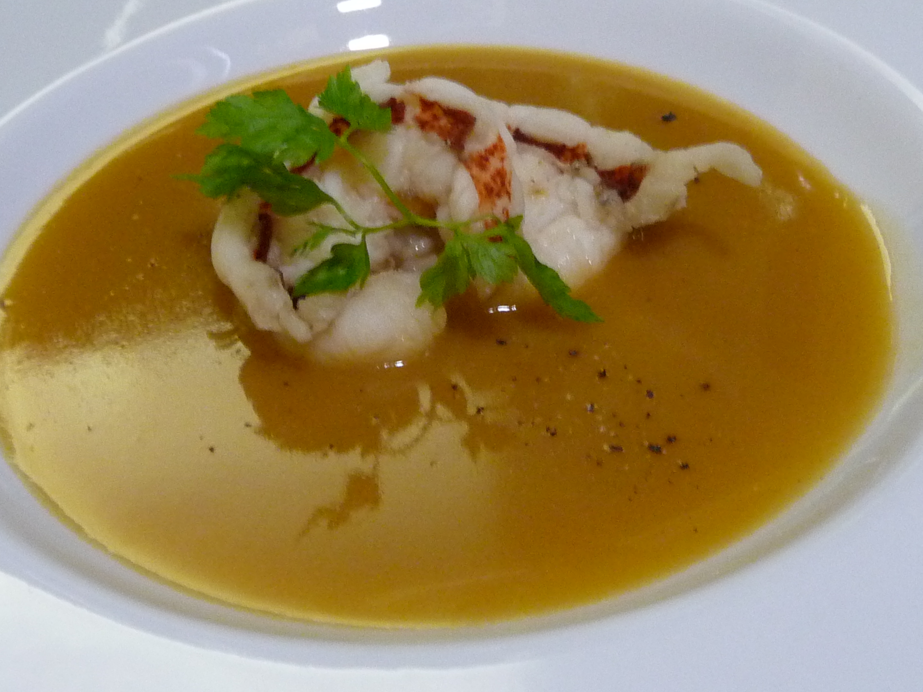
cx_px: 441
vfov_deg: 28.6
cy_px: 344
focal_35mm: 51
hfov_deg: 37.5
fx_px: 1360
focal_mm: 4.7
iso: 400
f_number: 3.3
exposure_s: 1/8
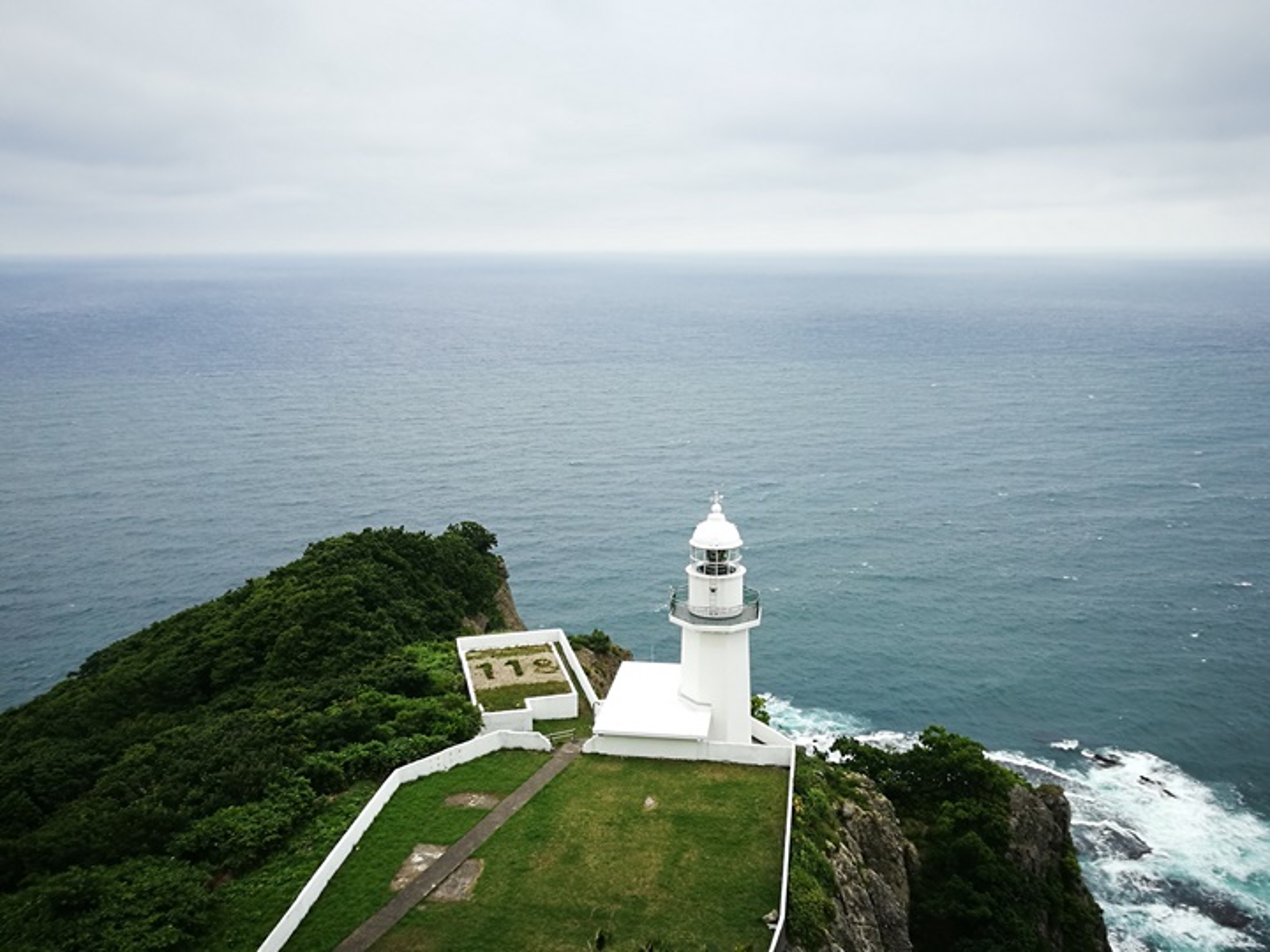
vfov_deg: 45.4
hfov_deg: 58.4
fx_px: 1137
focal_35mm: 31
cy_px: 476
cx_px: 635
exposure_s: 1/205
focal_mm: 4.5
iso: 50
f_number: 2.2
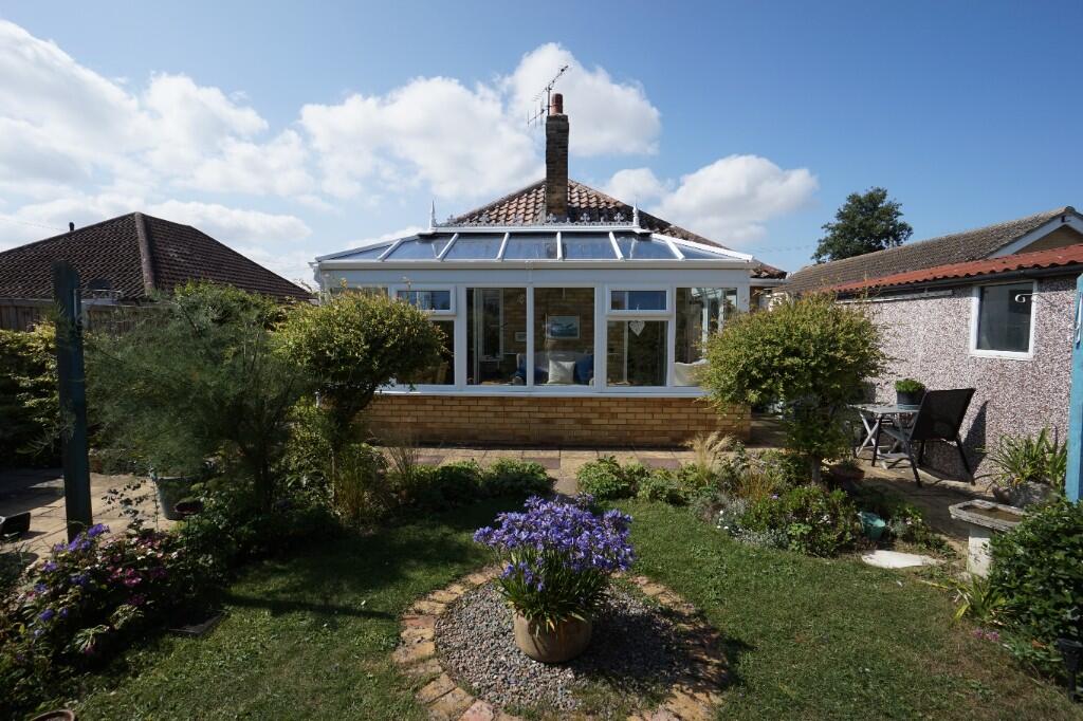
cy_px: 360
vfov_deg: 77.3
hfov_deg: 100.4
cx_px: 542
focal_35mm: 15
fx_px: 451
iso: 100
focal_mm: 10
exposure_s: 1/160
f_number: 11
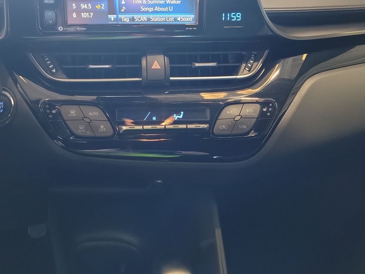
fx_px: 359
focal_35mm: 34
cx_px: 167
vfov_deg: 41.3
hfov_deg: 53.9
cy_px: 95
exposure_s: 1/39
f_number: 1.8
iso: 778
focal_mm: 6.7
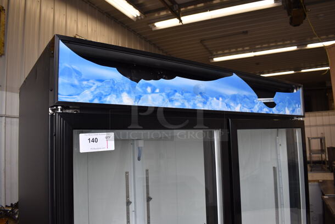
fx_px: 251
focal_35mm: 27
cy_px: 112
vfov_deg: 48.0
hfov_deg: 67.3
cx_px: 168
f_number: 5.6
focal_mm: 18
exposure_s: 1/125
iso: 200
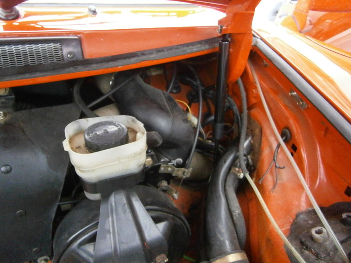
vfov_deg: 53.1
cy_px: 132
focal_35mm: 26
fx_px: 264
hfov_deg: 67.3
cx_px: 176
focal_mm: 4.7
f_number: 2.8
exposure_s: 1/250
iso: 800
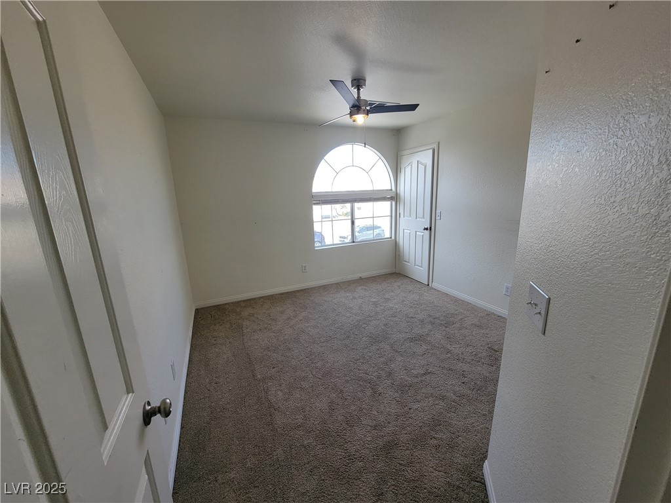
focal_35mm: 13
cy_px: 252
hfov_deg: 106.2
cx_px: 336
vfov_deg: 89.9
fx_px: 252
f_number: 2.2
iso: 64
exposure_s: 1/120
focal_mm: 2.2
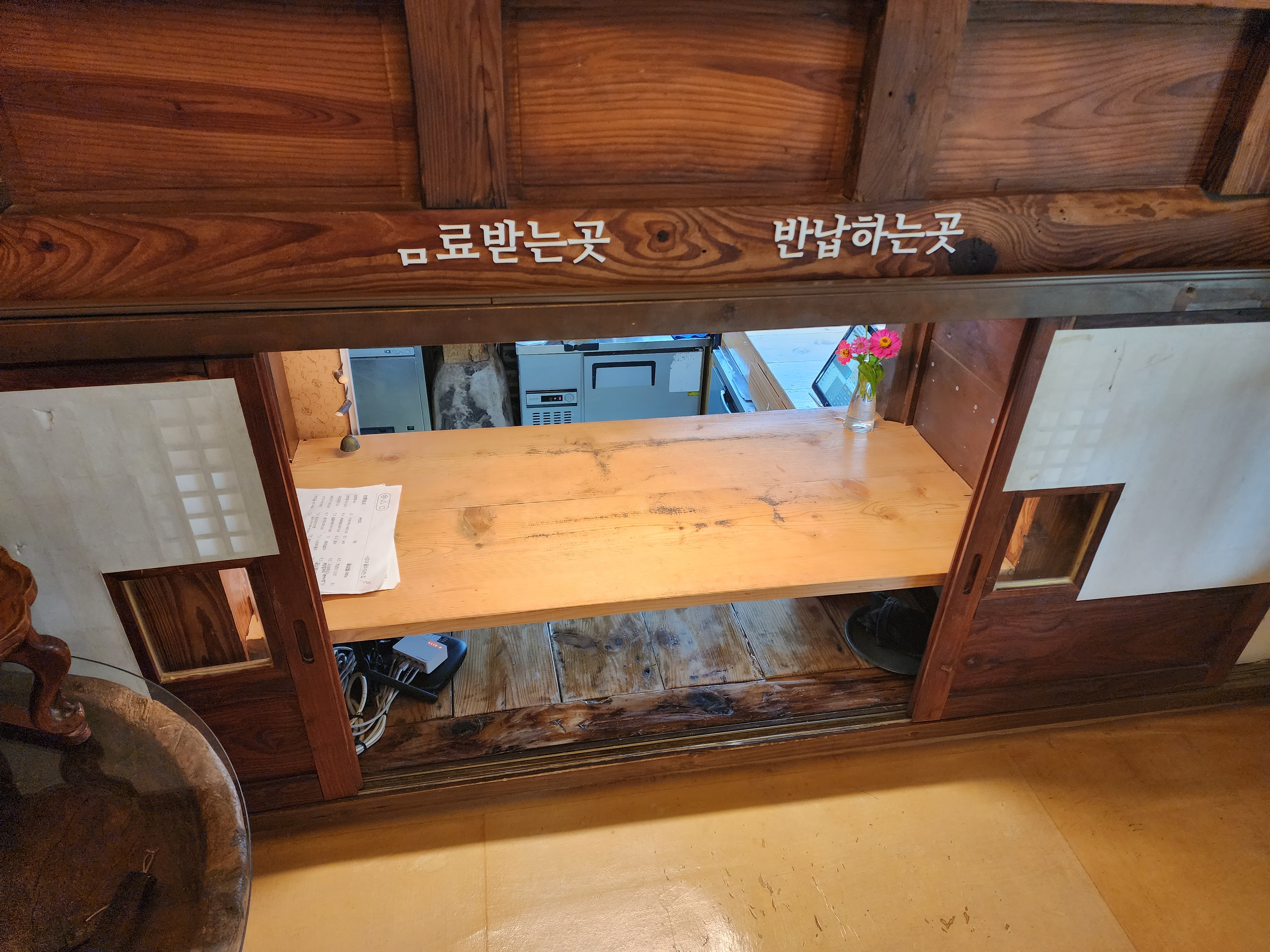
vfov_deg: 58.9
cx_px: 635
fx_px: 844
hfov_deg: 73.9
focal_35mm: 23
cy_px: 476
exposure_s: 1/120
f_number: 1.8
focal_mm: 6.4
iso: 500
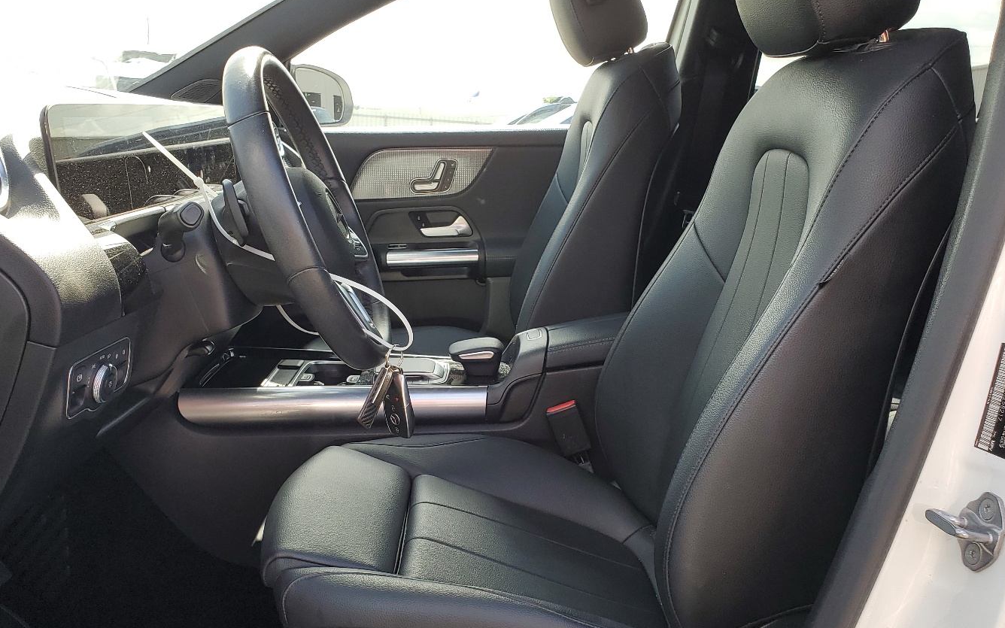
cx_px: 481
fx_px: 904
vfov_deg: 38.3
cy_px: 351
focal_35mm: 33
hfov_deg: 58.1
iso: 50
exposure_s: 1/244
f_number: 1.5
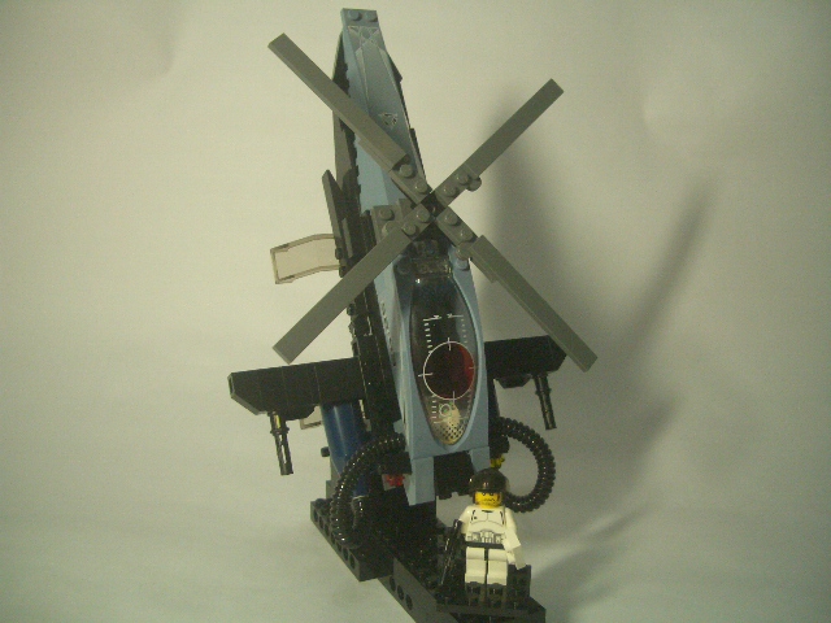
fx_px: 840
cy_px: 312
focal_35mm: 35
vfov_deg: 40.7
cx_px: 416
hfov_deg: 52.6
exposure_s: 1/80
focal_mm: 5.8
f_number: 2.6
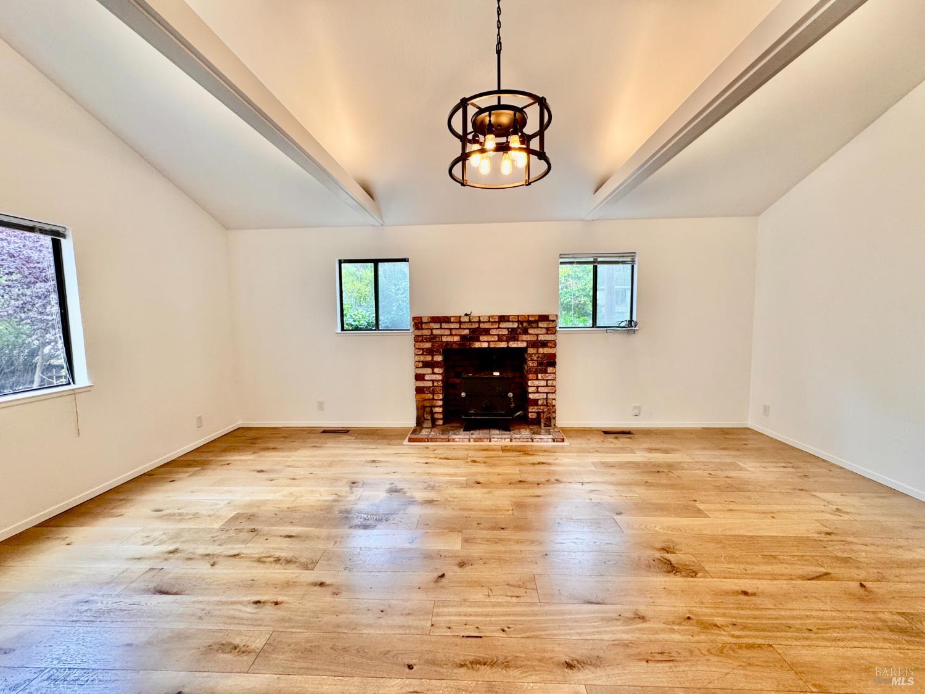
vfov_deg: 85.7
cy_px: 347
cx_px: 462
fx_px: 374
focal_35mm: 14
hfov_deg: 102.1
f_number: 2.2
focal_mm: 2.22
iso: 160
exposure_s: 1/120
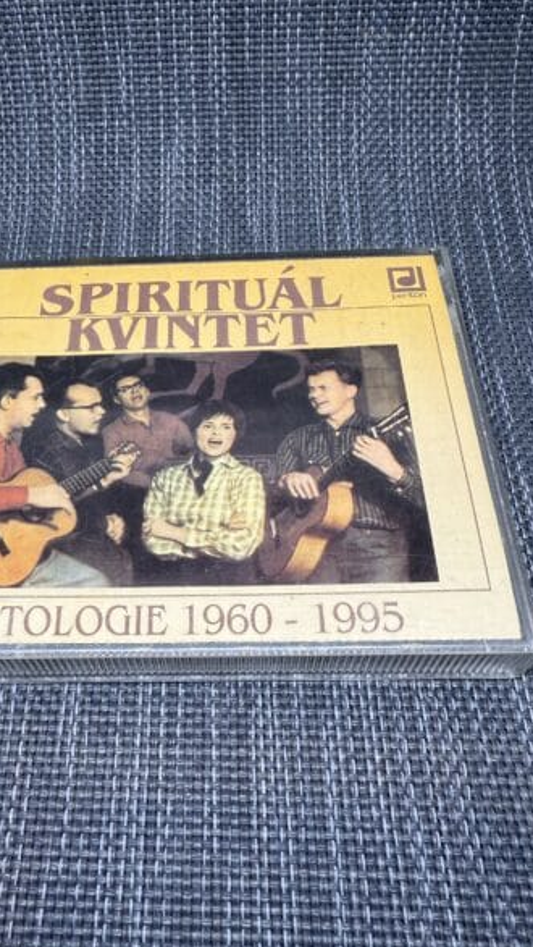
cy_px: 524
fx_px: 778
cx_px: 195
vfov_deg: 62.4
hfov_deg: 37.5
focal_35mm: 31
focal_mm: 2.22
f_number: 2.2
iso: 64
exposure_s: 1/99
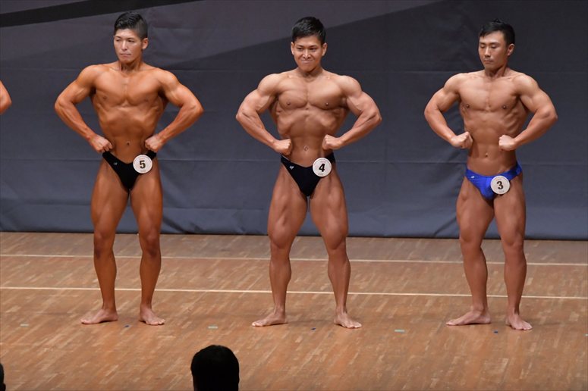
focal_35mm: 270
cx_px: 294
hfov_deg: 7.6
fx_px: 4408
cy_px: 196
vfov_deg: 5.1
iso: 6400
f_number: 5.6
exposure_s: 1/400
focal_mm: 180
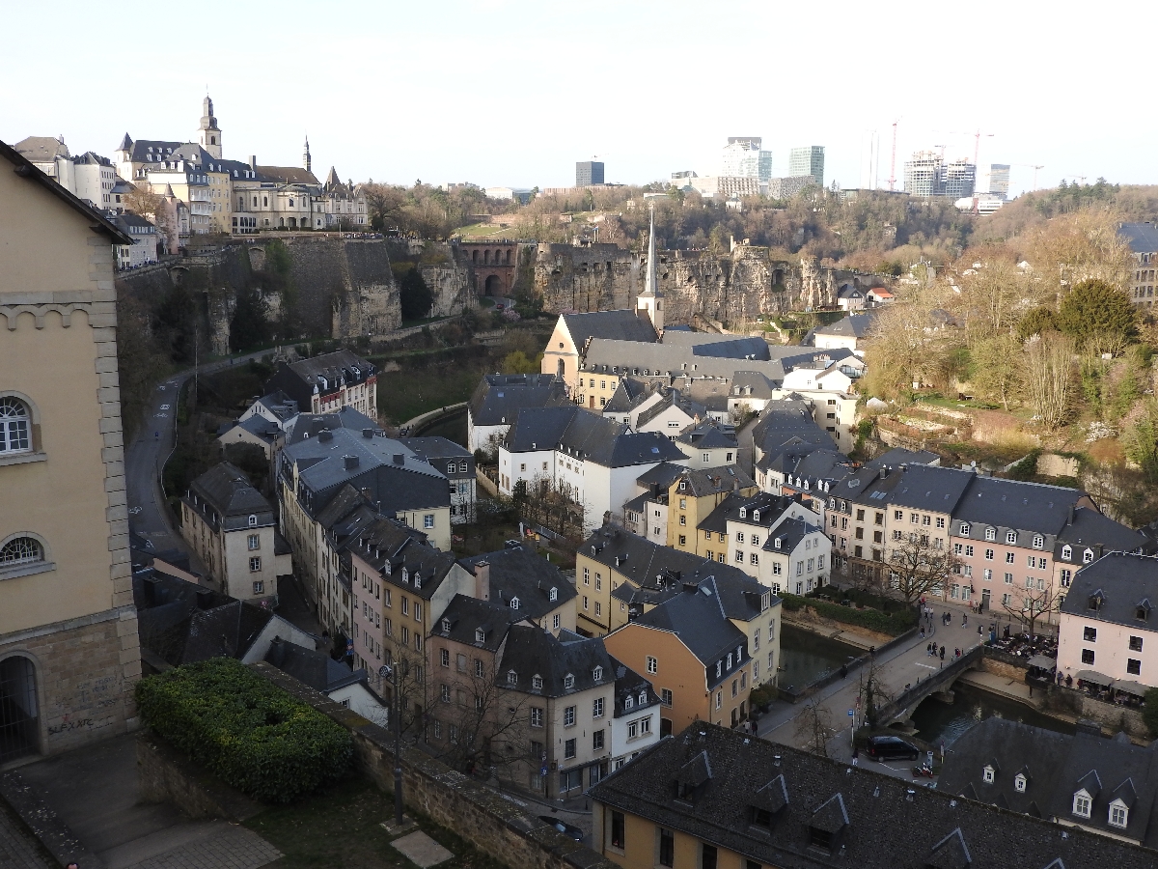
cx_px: 579
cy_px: 434
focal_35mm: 33
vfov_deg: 42.9
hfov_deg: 55.4
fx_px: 1104
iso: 100
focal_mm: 5.9
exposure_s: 1/320
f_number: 3.6
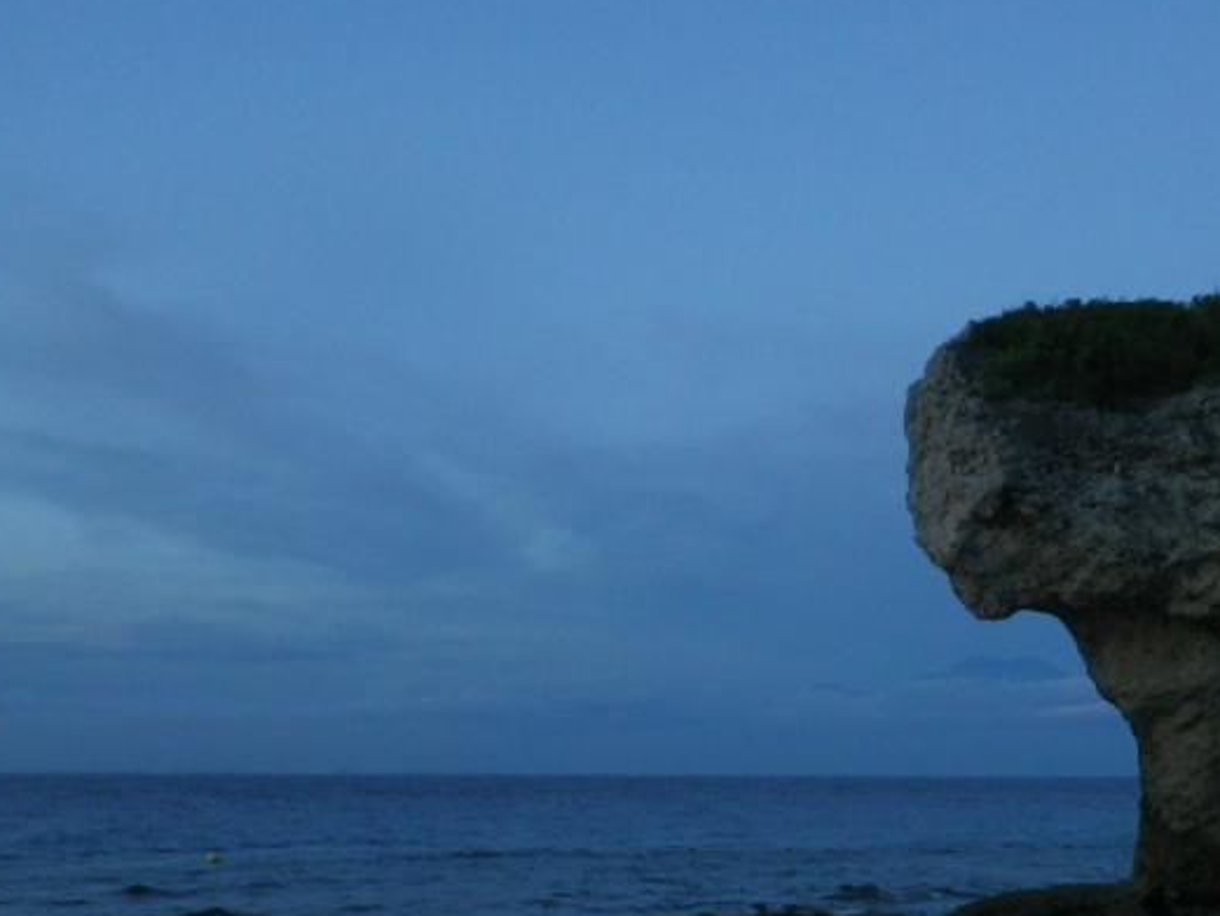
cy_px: 698
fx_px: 1939
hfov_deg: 34.1
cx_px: 946
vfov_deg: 26.2
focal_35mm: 55
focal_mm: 5
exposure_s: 1/50
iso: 160
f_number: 3.5
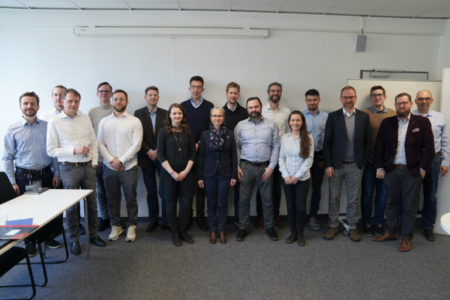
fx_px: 312
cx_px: 225
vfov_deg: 51.3
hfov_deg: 71.5
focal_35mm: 25
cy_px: 150
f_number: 4
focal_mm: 25
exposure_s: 1/160
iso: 1250
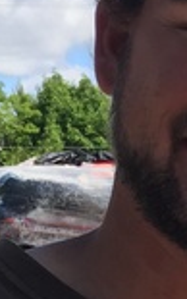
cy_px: 527
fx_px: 1548
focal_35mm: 190
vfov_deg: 10.4
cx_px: 515
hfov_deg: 6.4
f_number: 2.2
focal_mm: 4.15
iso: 25
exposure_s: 1/986
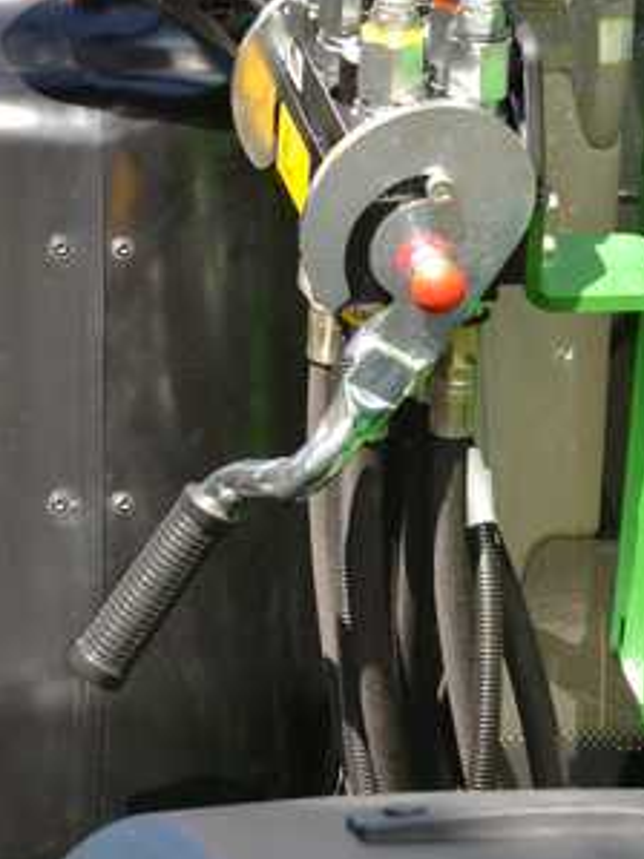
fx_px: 9114
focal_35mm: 367
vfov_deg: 5.4
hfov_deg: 4.0
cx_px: 438
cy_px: 182
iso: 800
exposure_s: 1/250
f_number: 10
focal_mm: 105
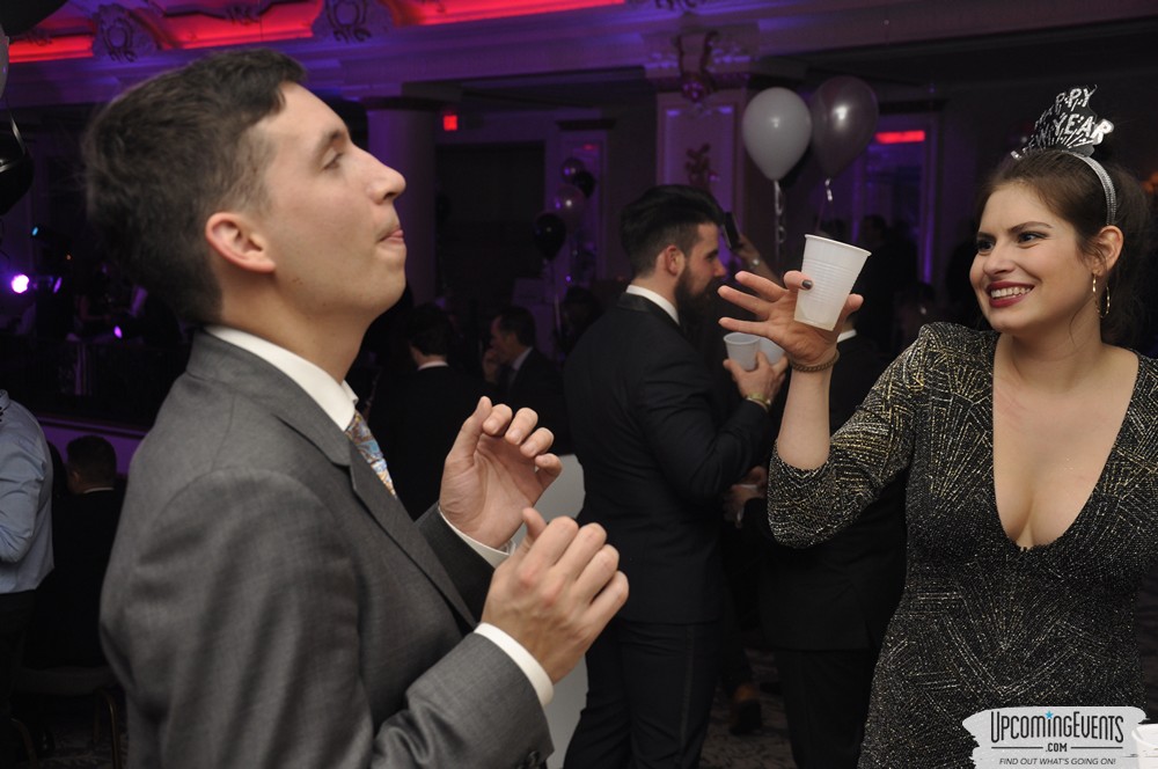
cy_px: 384
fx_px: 1638
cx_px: 579
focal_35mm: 51
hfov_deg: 38.9
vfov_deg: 26.4
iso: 400
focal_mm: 34
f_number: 5
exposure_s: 1/60
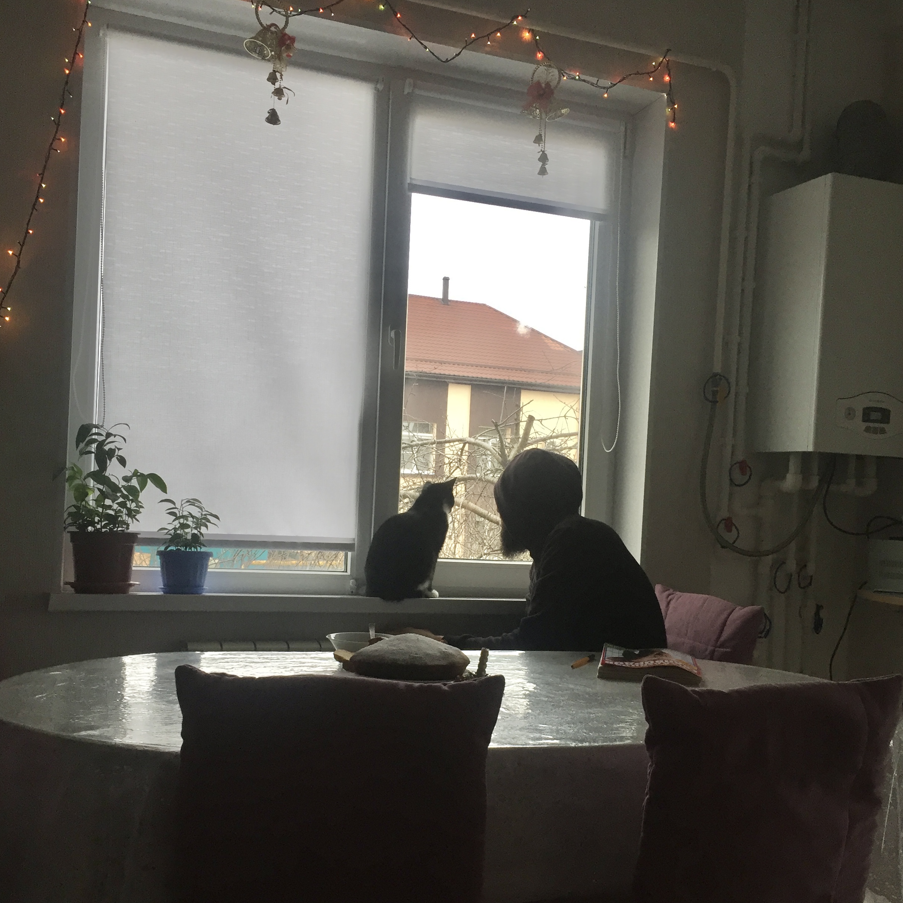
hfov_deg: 47.2
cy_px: 513
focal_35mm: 35
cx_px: 459
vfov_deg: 47.1
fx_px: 1033
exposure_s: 1/33
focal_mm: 4.15
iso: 40
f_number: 2.2
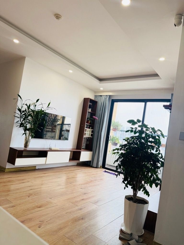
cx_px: 92
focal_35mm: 24
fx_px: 170
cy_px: 122
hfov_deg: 56.8
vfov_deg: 71.6
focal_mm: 6.76
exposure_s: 1/229
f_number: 1.78
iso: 100
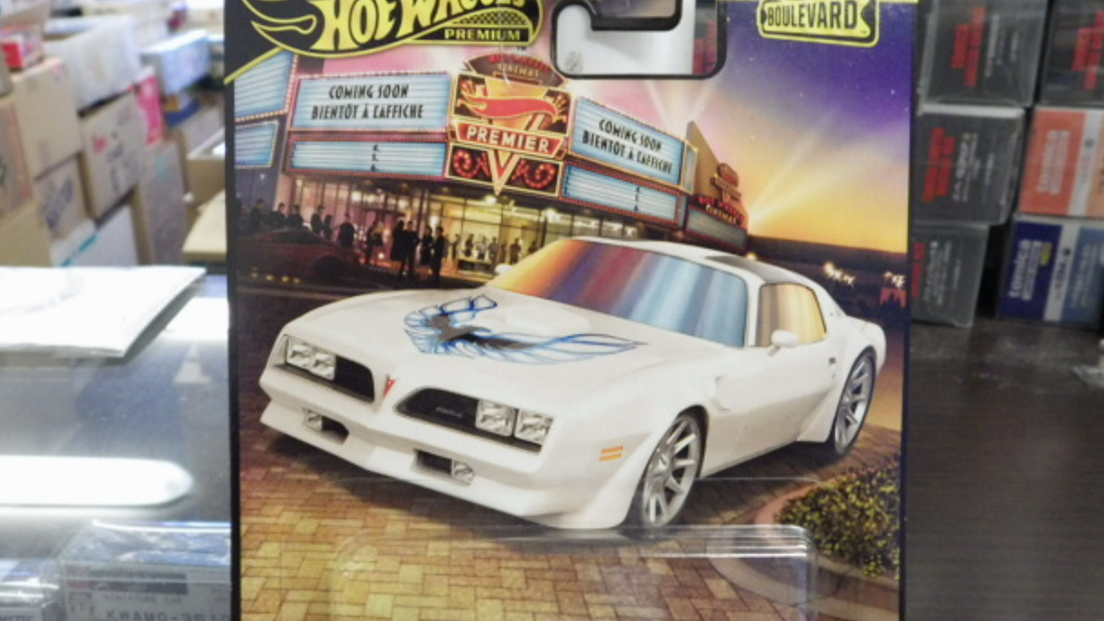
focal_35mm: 39
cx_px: 530
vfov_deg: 30.3
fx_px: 1142
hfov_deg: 51.6
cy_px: 376
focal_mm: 6.2
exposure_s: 1/50
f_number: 3.4
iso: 640
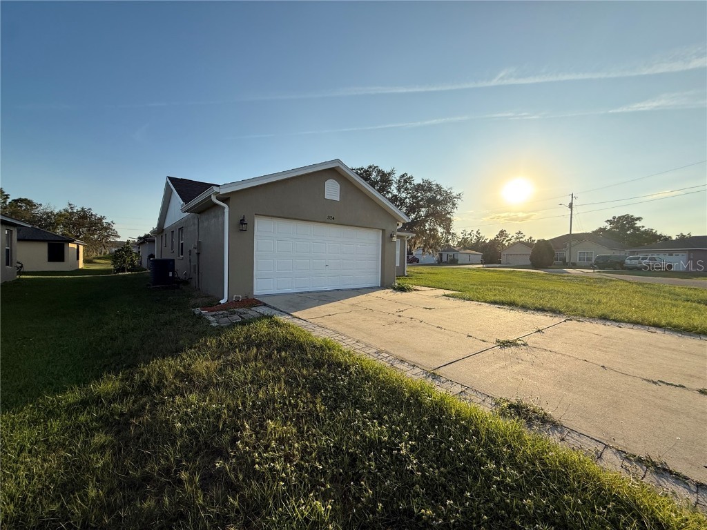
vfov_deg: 85.7
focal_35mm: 14
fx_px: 286
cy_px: 265
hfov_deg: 102.1
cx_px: 354
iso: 50
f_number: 2.2
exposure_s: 1/1656
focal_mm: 2.22
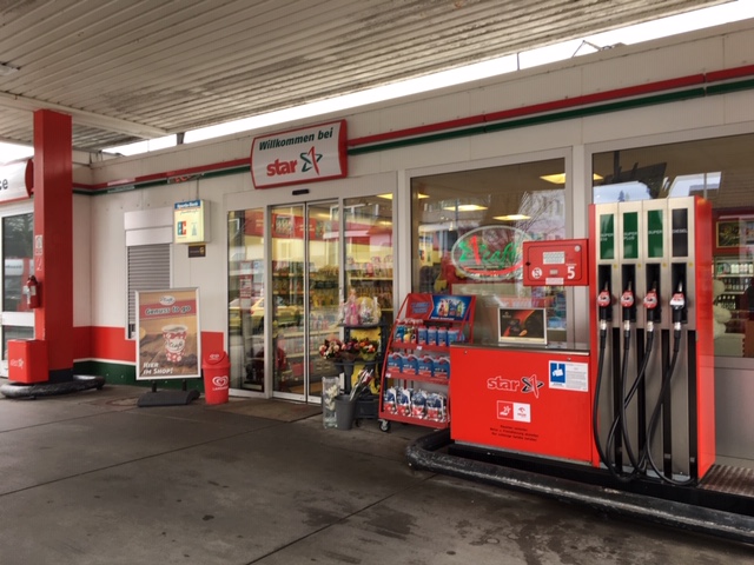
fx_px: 632
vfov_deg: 48.2
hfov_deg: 61.7
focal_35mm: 29
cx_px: 377
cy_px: 282
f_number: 2.2
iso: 25
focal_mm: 4.15
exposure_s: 1/50
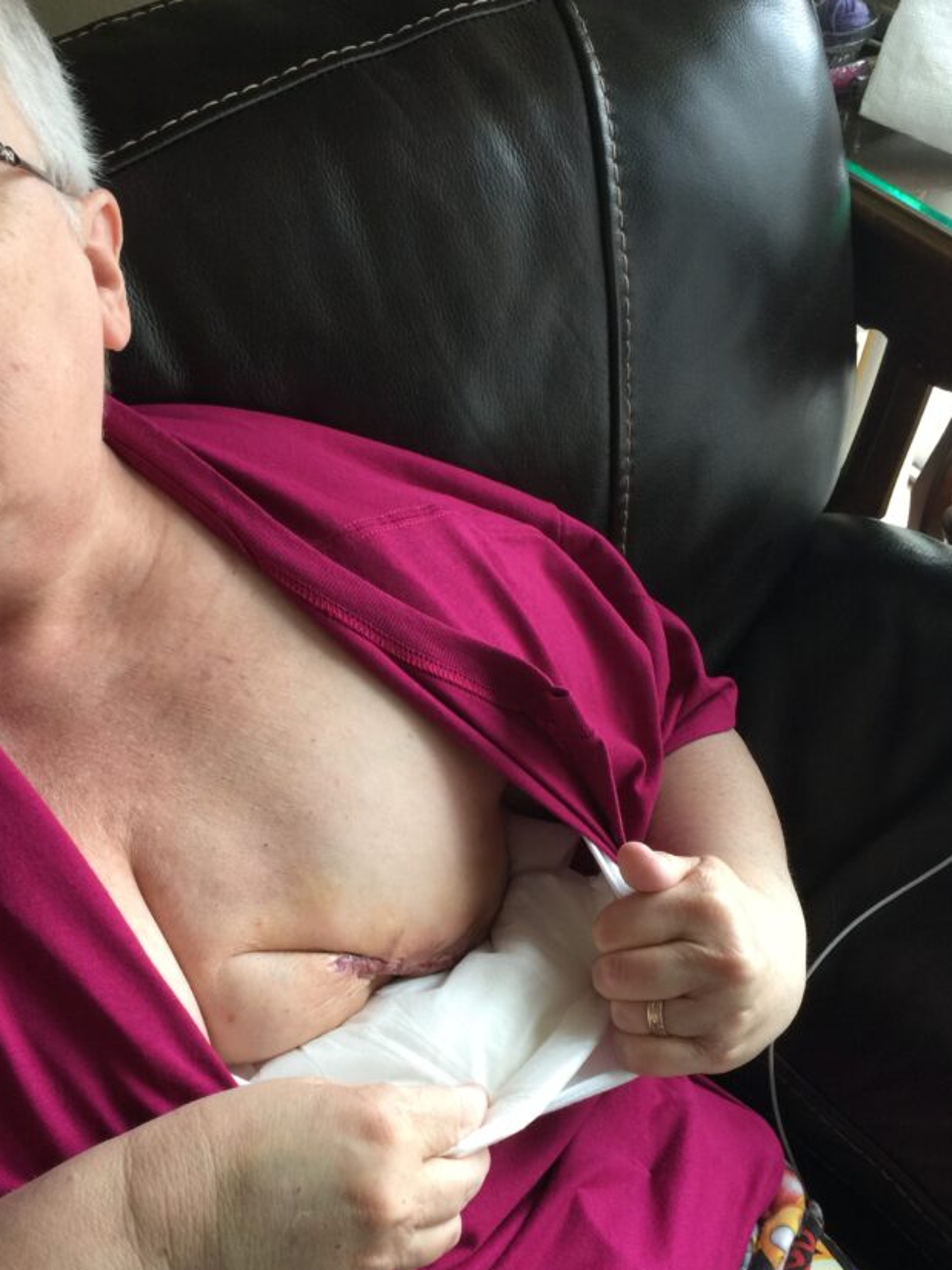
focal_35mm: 36
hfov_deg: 39.5
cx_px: 395
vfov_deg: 50.9
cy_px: 776
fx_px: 1320
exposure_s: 1/30
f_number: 2.2
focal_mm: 4.15
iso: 50
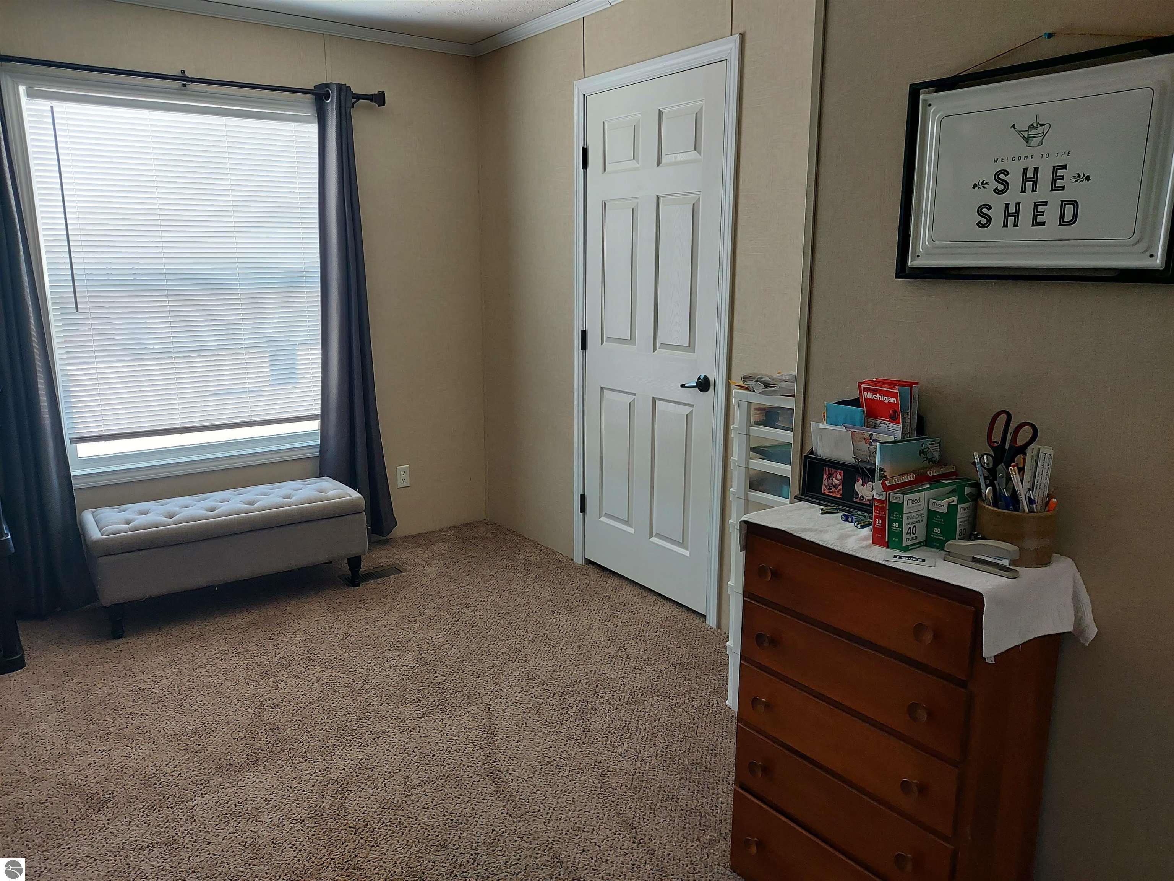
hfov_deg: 69.4
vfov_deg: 54.9
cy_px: 440
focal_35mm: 25
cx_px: 587
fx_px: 848
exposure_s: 1/60
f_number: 2
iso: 80
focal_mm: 4.6
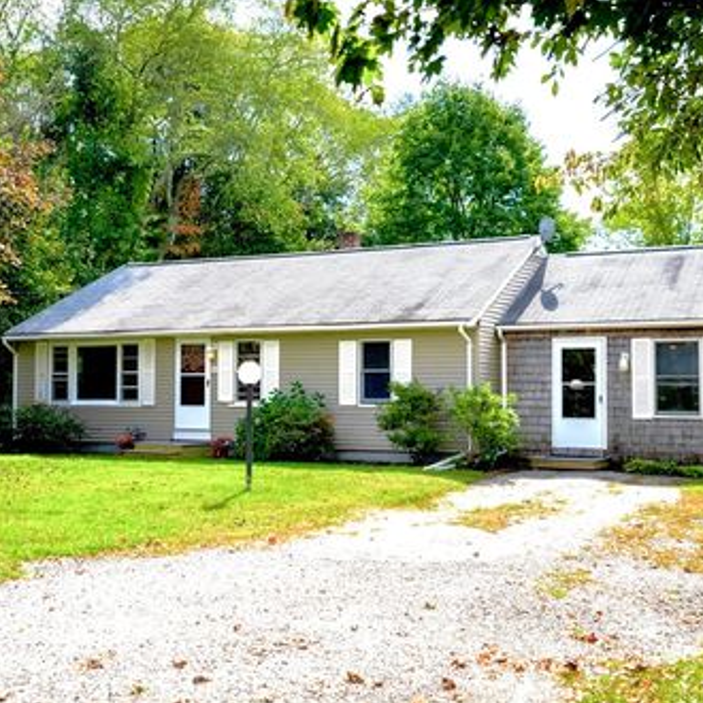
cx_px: 324
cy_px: 353
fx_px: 1034
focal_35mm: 45
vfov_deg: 37.6
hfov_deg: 37.5
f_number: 2.8
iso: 500
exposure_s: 1/5000
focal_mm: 35
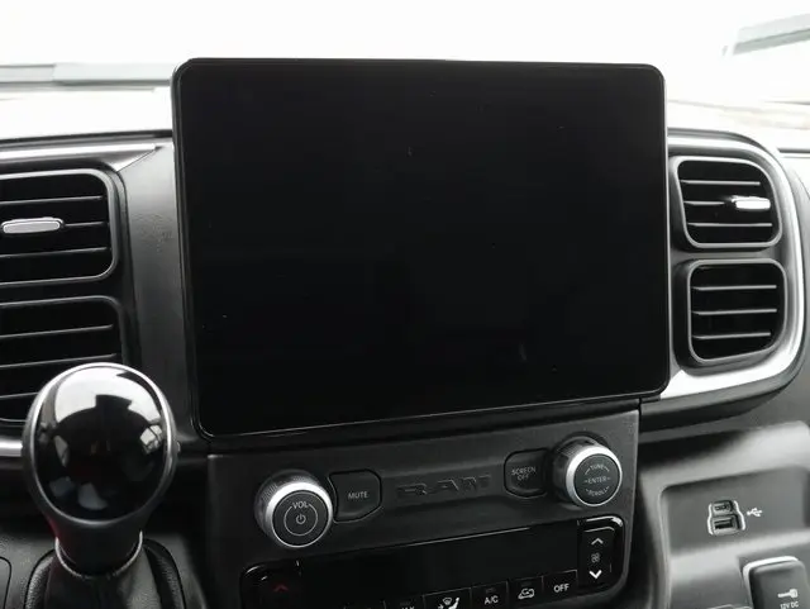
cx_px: 405
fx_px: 984
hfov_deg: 44.8
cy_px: 304
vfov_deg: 34.4
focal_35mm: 42
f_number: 5
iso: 640
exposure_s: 1/60
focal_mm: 21
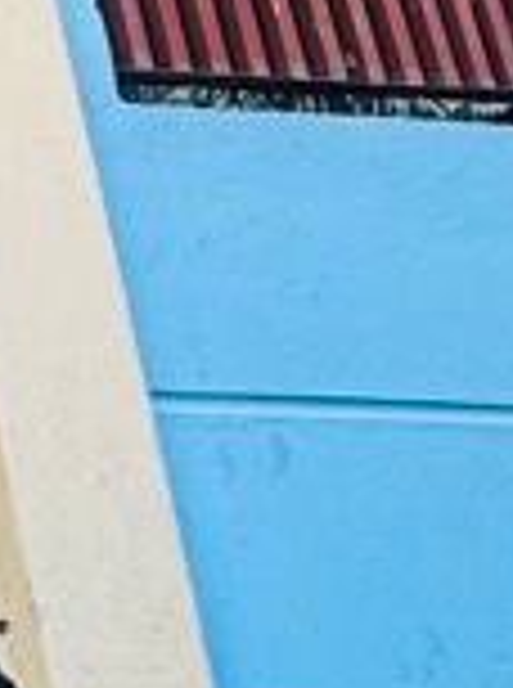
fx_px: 1865
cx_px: -1120
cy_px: 22
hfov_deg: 10.2
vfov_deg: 20.3
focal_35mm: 94
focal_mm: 2.22
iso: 50
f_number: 2.2
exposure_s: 1/99
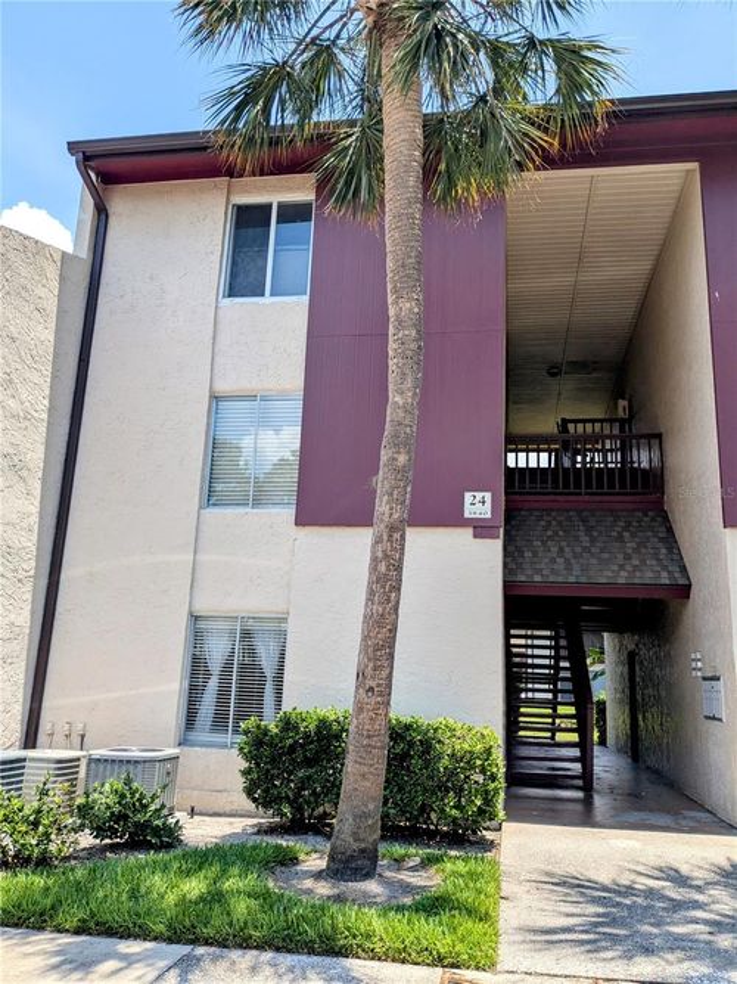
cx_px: 368
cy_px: 492
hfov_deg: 51.3
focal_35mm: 27
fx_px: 767
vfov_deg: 65.3
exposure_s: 1/1799
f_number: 1.73
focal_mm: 4.38
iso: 49
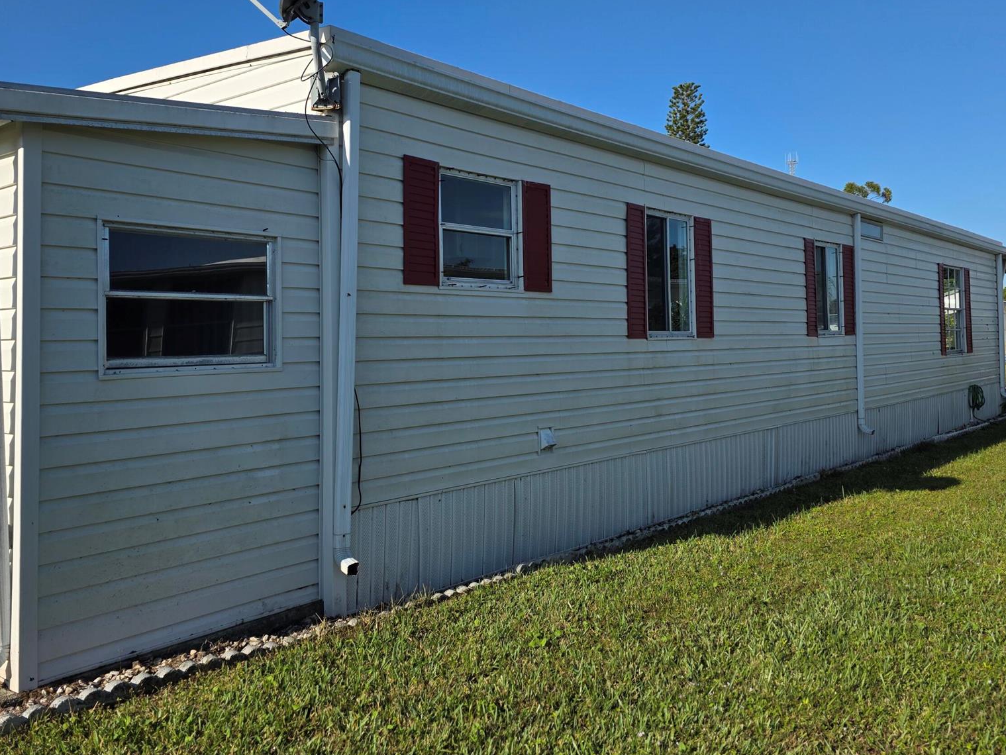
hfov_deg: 58.2
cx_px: 443
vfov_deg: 45.2
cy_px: 303
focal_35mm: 31
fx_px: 901
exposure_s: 1/7626
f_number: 1.7
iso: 80
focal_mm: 6.3
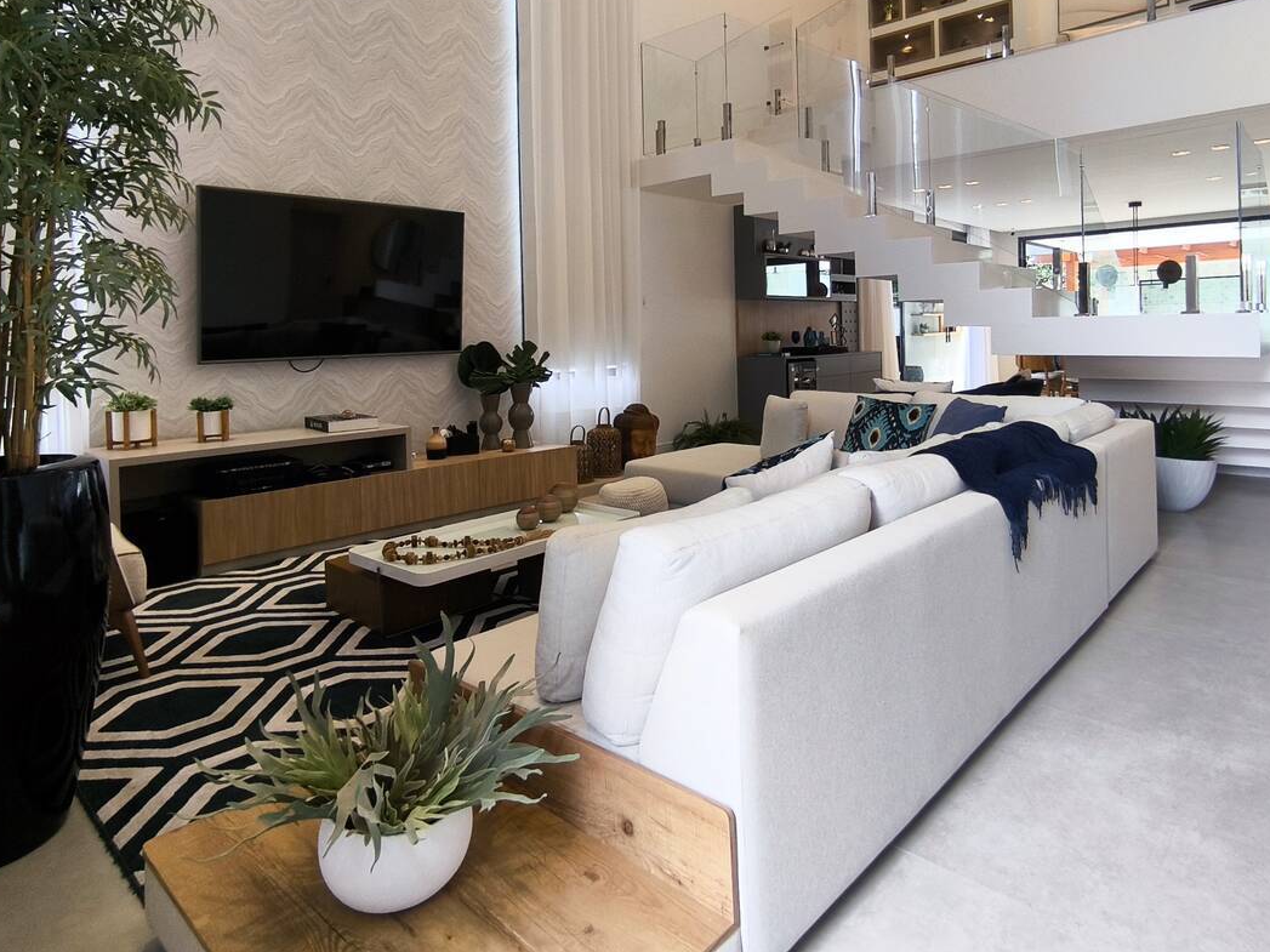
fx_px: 807
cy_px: 327
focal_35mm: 22
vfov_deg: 59.8
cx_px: 662
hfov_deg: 76.4
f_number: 2.2
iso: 64
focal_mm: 1.65
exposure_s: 1/60
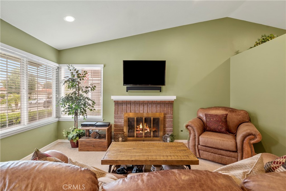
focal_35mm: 16
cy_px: 96
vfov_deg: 73.8
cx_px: 143
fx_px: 127
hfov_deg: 96.7
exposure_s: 1/5
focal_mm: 16
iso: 250
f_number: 6.3
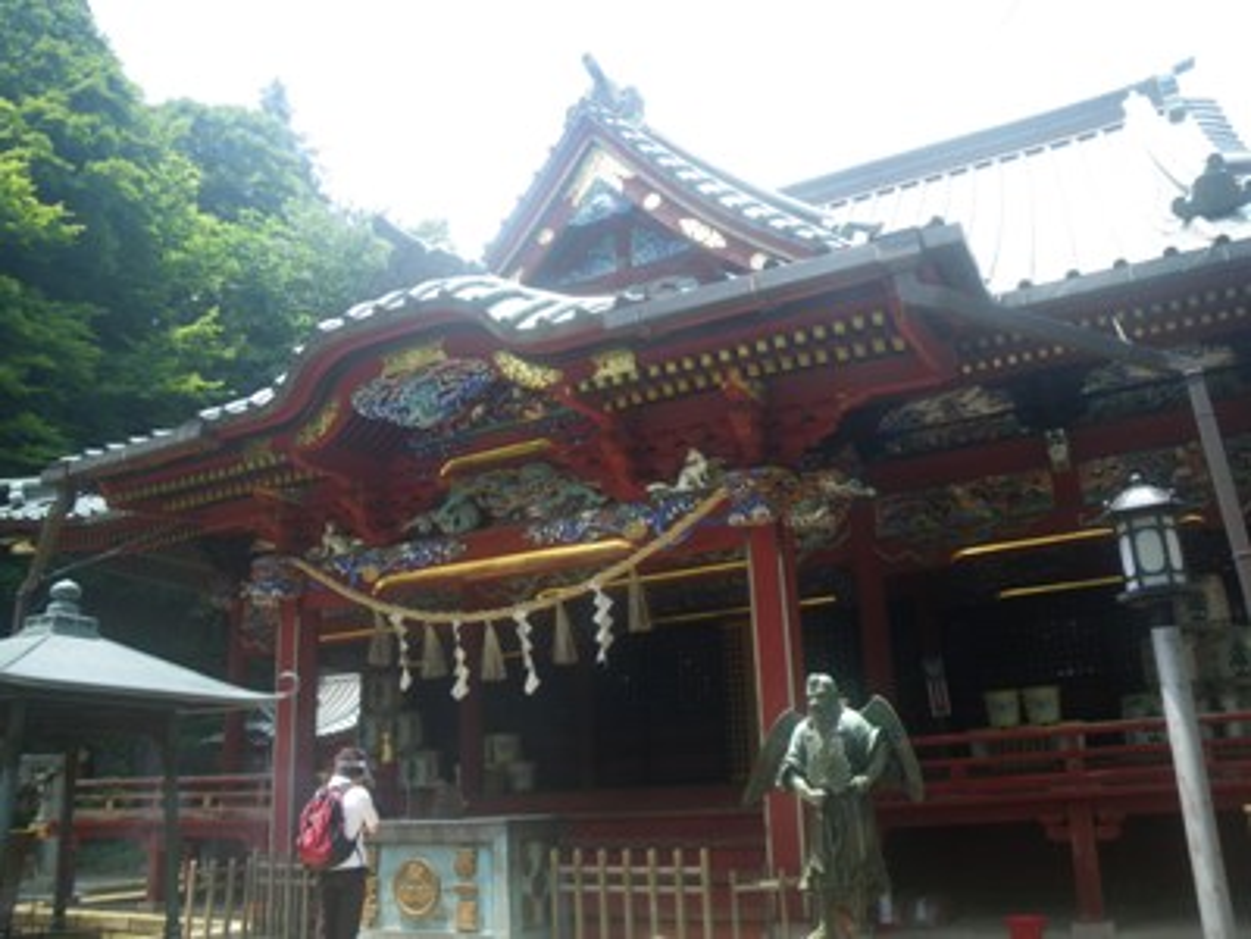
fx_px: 1012
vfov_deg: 49.7
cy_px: 470
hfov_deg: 63.4
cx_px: 626
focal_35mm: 28
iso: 50
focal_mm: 5
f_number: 3.5
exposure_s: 1/100
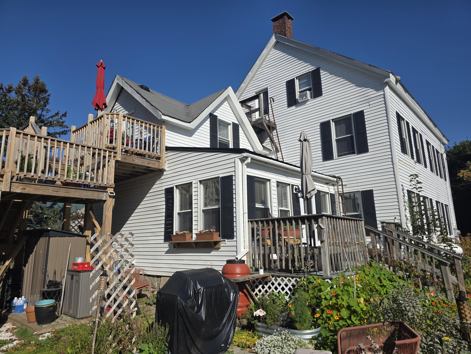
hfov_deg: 73.9
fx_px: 313
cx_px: 236
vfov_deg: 58.9
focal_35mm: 23
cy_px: 177
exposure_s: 1/7944
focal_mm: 6.3
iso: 64
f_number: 1.7
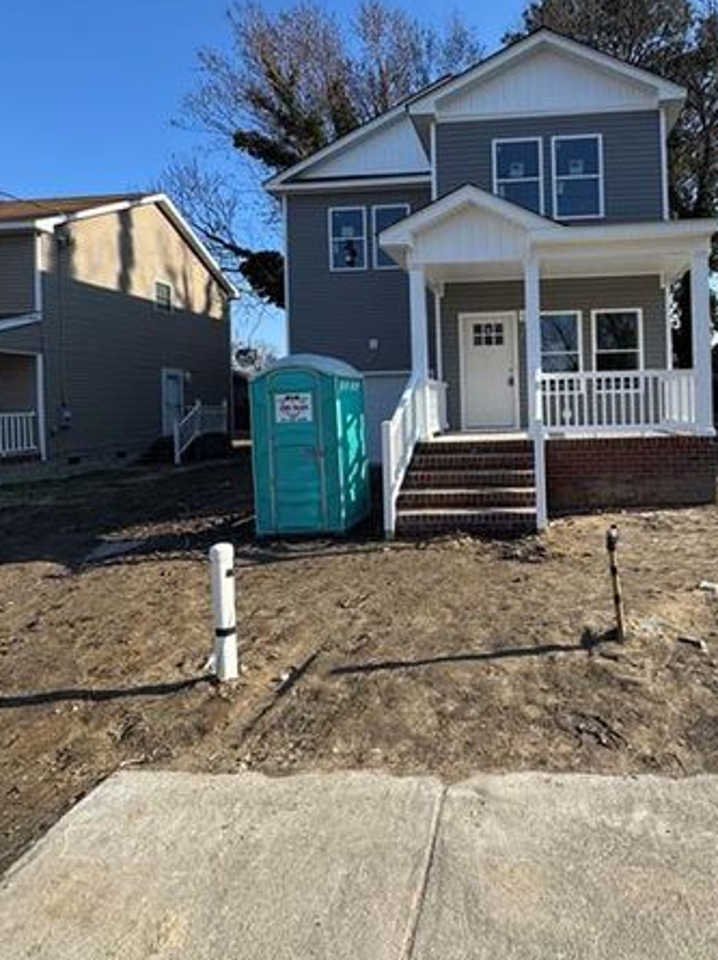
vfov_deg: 78.4
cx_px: 489
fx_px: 582
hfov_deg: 61.5
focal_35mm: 21
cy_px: 400
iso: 50
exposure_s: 1/899
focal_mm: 2.22
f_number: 2.2
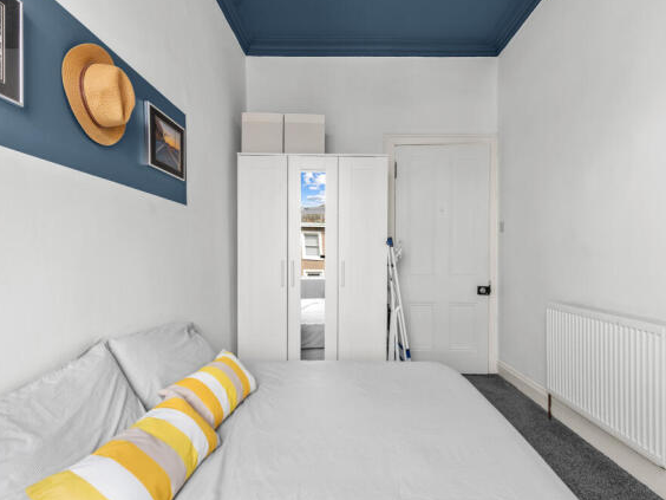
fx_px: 366
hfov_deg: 84.6
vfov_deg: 68.7
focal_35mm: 19
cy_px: 250
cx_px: 344
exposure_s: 1/5
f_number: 8
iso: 200
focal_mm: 17
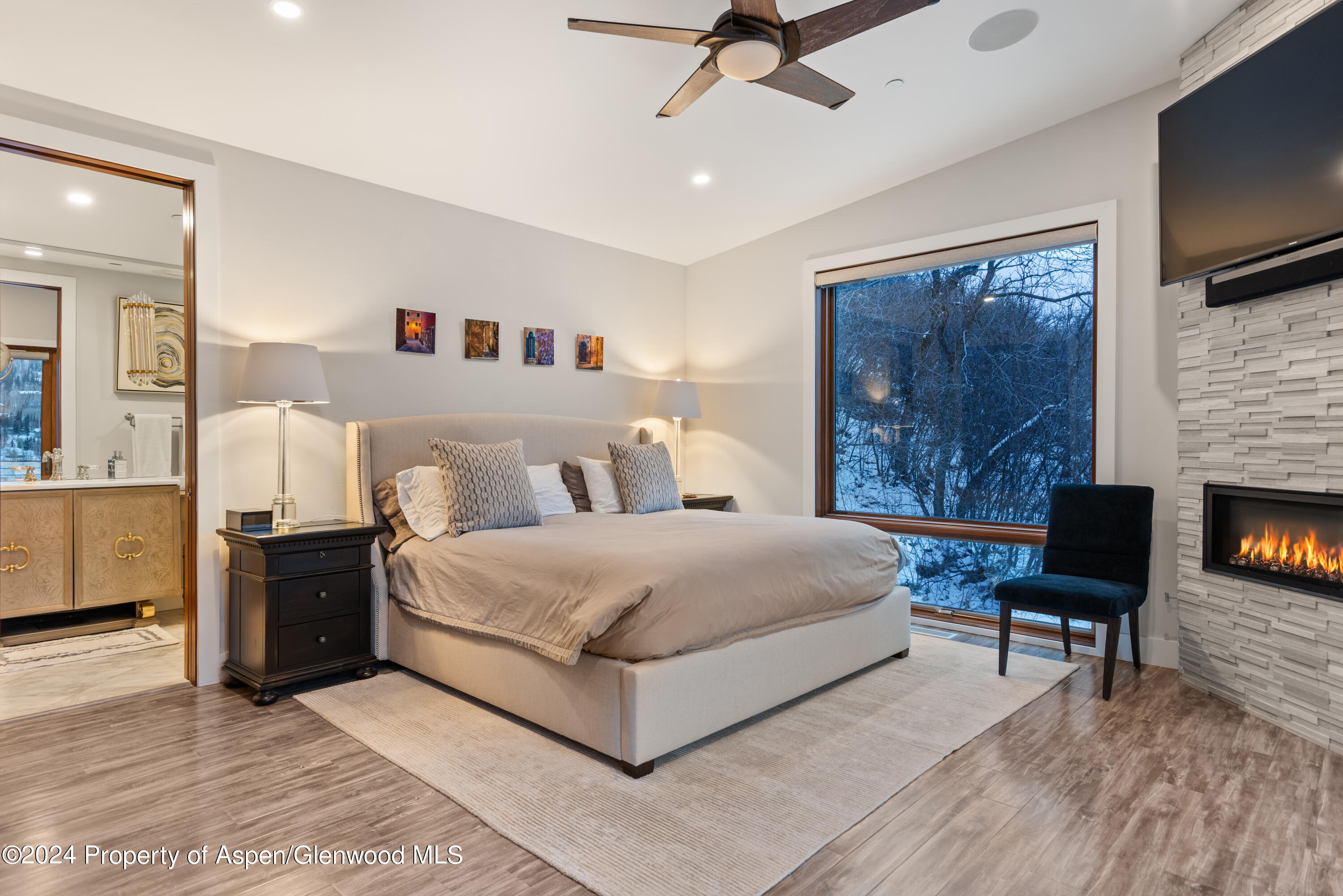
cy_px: 448
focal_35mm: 20
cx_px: 672
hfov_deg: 84.0
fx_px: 746
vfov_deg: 62.0
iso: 100
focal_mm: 20
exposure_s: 1.3
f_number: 7.1
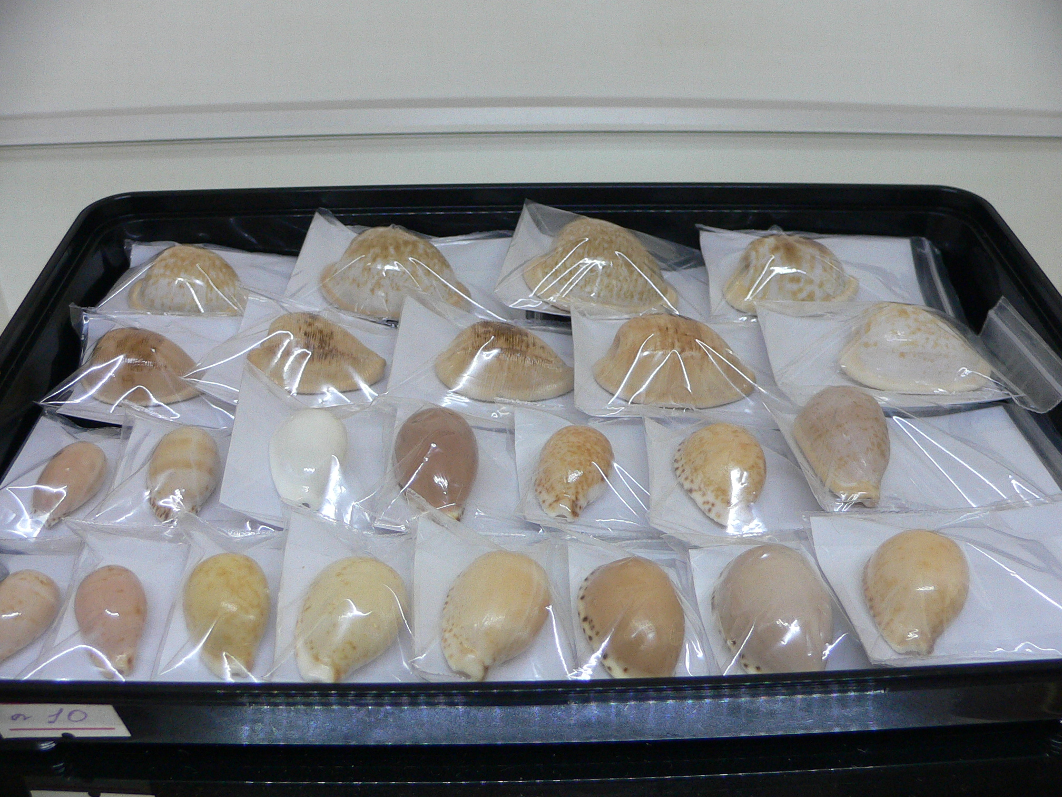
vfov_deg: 40.7
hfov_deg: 52.6
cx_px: 531
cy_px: 398
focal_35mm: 35
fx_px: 1074
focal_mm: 4.6
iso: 150
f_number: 2.8
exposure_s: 1/60
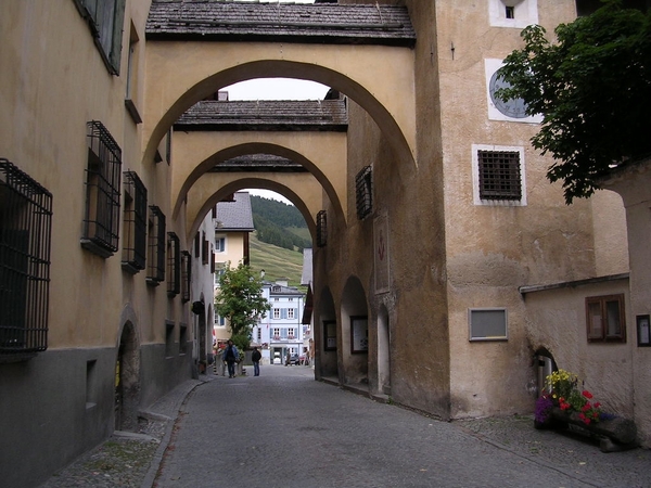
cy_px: 244
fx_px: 715
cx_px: 326
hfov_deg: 49.0
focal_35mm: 38
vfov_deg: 37.7
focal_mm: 5.8
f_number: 2.8
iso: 100
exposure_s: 1/442
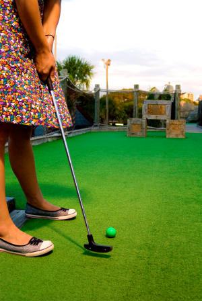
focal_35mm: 42
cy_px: 150
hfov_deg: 32.0
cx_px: 101
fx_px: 352
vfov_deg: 46.3
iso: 640
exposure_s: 1/200
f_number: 5.6
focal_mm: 28
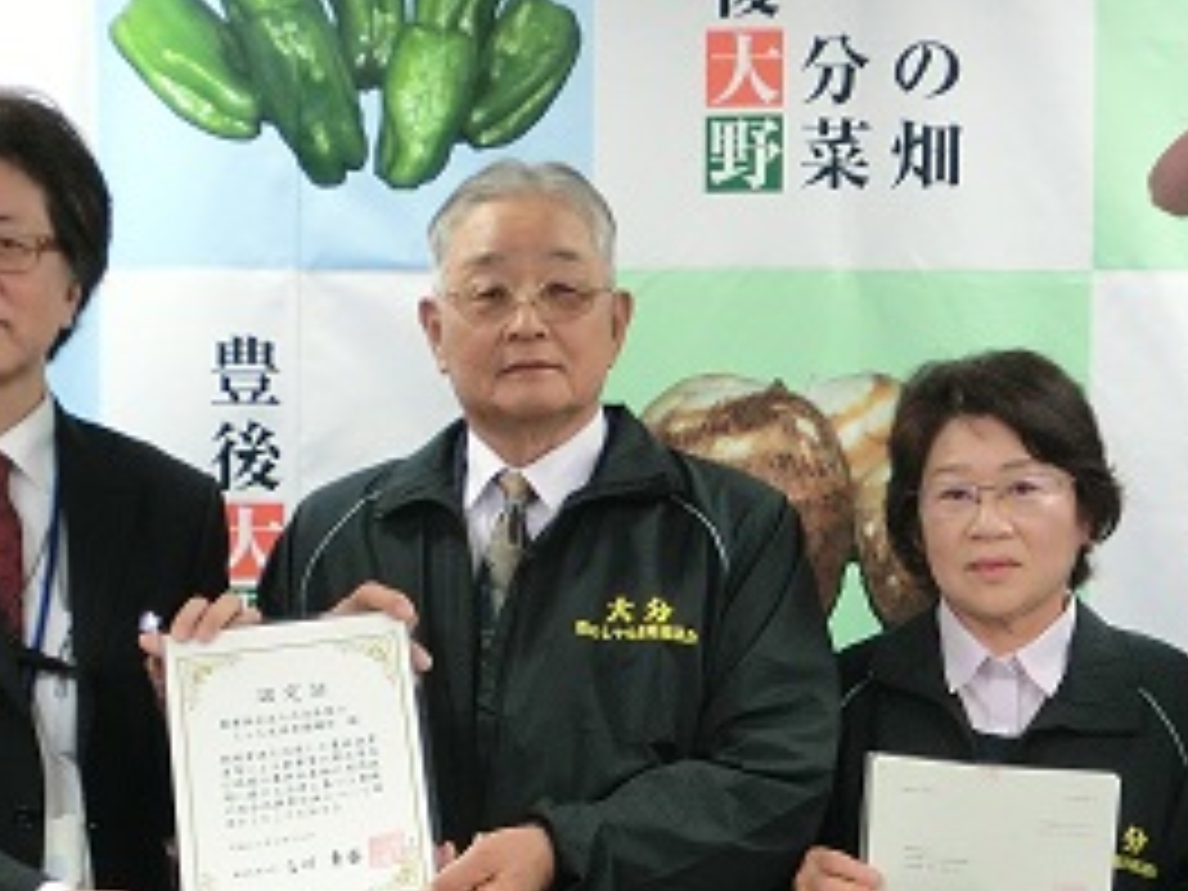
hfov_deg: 28.5
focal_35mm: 68
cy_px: 612
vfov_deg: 21.5
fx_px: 2334
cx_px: 644
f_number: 3.2
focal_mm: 6.1
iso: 320
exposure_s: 1/60
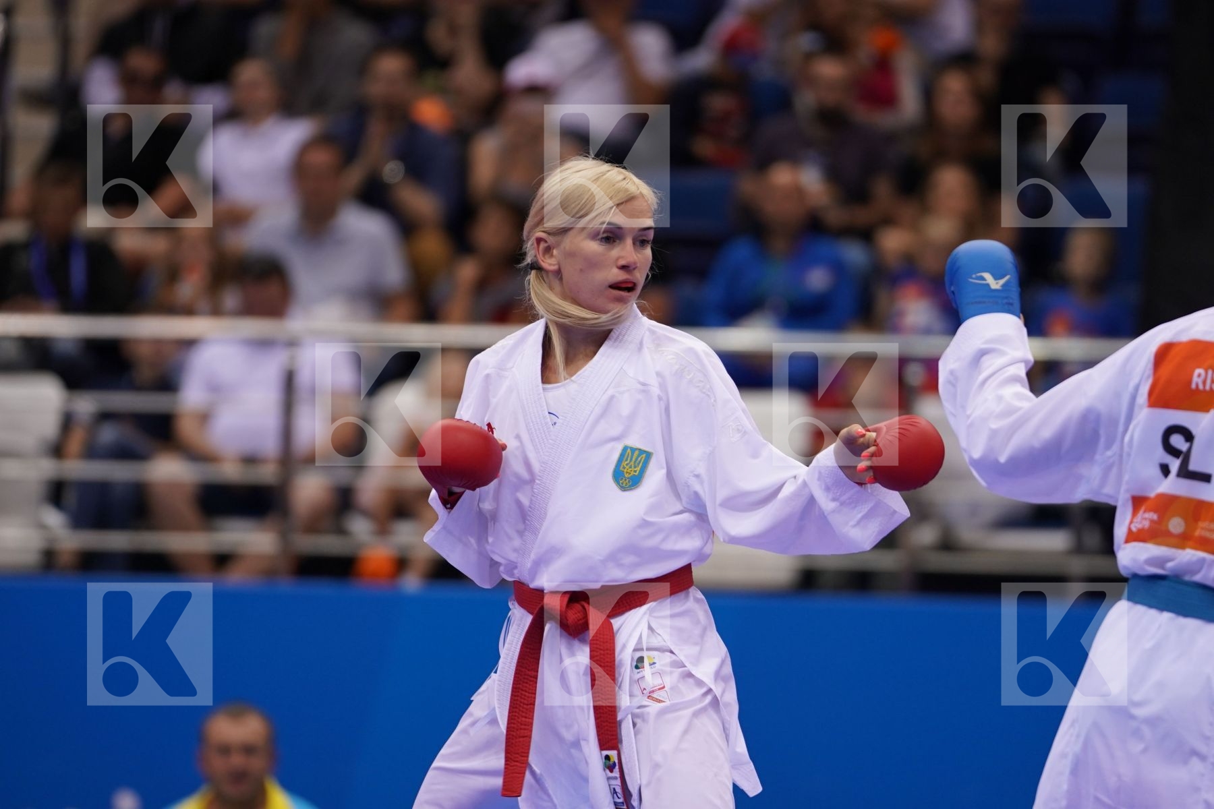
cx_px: 607
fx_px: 10116
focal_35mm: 300
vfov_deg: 4.6
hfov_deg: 6.9
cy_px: 404
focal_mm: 200
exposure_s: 1/800
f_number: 2.8
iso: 800
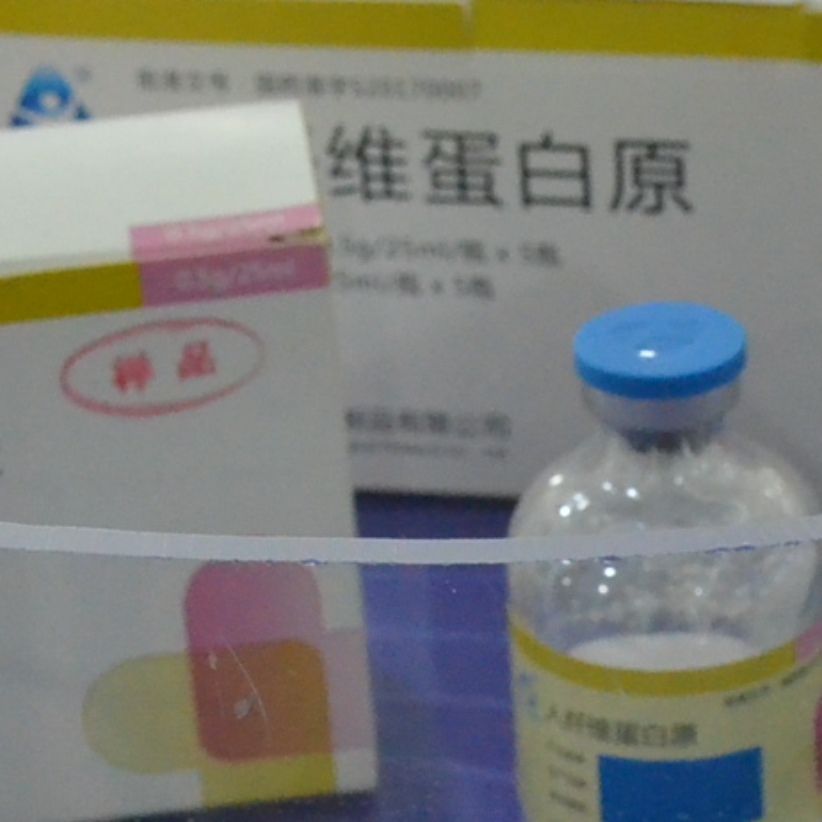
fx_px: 4379
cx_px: 605
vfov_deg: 10.7
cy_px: 391
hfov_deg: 10.7
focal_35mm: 163
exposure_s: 1/200
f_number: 7.1
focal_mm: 24
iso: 3200
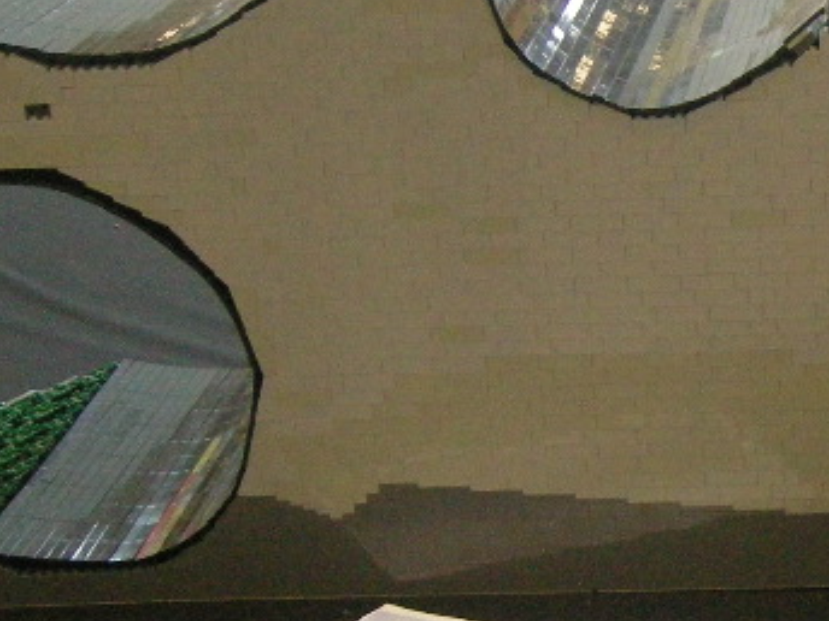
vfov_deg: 11.1
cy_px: 392
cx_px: 1231
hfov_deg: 13.8
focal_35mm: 134
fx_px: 3209
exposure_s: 1/32.8
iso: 400
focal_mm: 7.5
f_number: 2.7
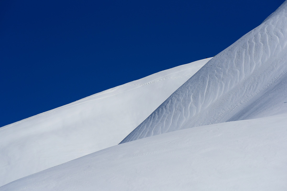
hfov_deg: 10.3
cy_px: 96
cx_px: 144
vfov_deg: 6.9
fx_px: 1595
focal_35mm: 200
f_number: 9
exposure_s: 1/1600
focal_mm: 200
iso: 200
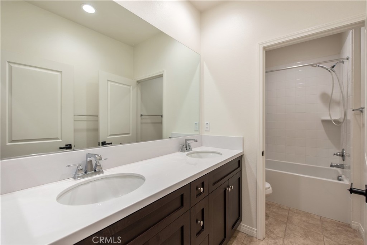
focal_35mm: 16
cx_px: 184
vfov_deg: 73.8
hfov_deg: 96.7
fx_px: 163
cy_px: 122
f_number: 5
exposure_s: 1/100
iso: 400
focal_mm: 16
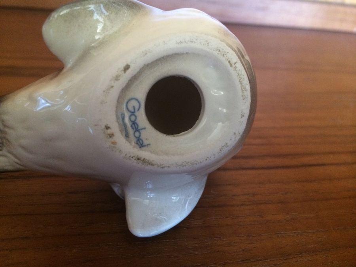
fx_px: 309
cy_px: 134
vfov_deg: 46.8
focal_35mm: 30
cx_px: 178
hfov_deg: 60.0
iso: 400
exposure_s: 1/15
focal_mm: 4.12
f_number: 2.2
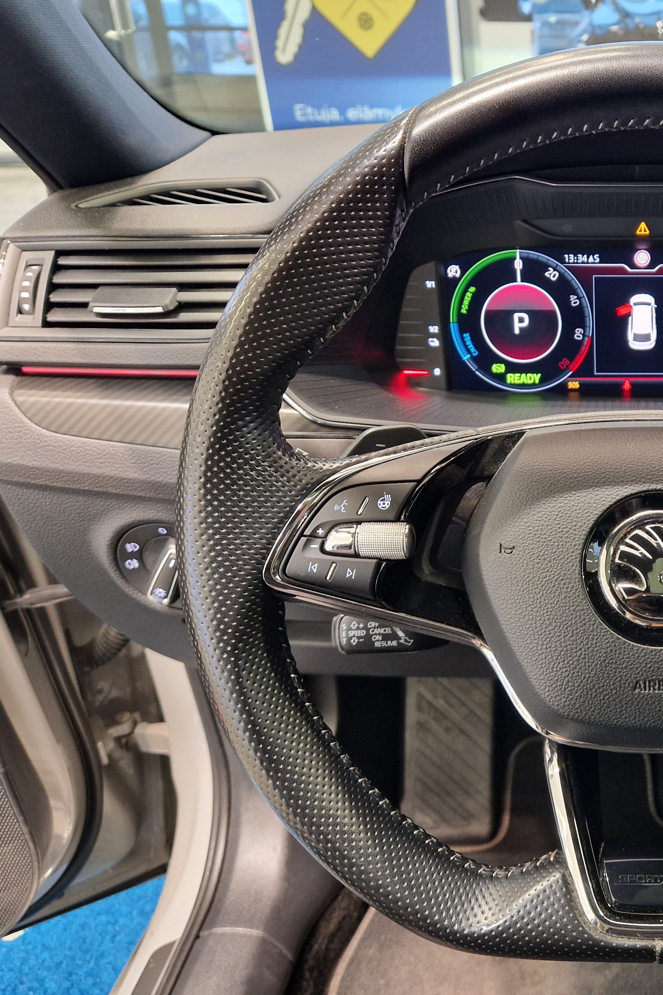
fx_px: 939
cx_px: 636
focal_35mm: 34
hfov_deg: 35.7
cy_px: 519
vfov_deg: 55.8
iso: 320
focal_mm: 5.4
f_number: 1.8
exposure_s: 1/34
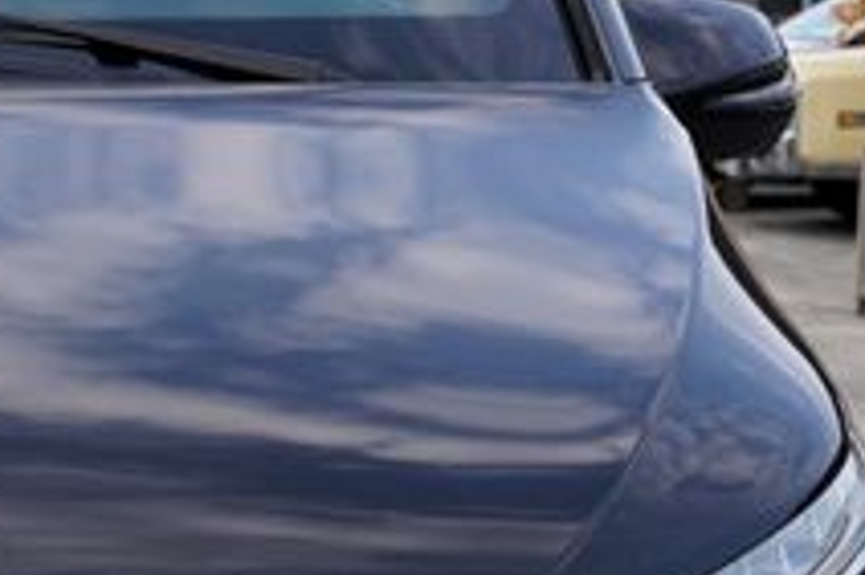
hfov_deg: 13.6
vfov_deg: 9.3
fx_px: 3481
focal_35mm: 145
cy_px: 655
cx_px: -257
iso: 100
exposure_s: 1/125
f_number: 6.3
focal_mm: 30
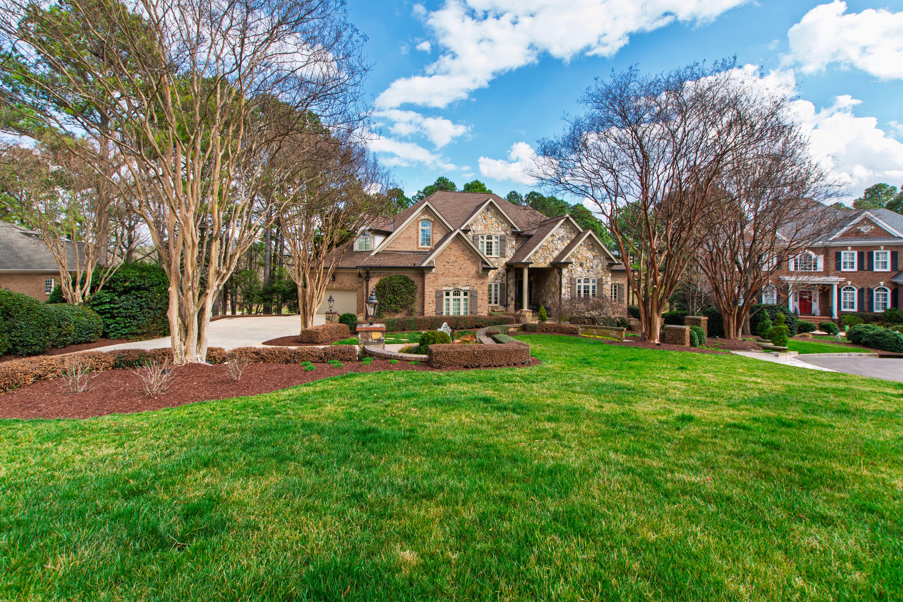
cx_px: 452
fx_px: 376
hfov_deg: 100.4
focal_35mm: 15
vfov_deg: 77.3
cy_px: 301
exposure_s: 1/100
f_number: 8
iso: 160
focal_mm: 10
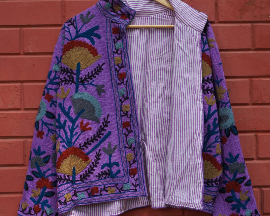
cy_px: 118
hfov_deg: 26.8
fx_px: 567
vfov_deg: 21.6
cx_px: 134
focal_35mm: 71
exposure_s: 1/160
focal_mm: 50
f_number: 7.1
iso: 500
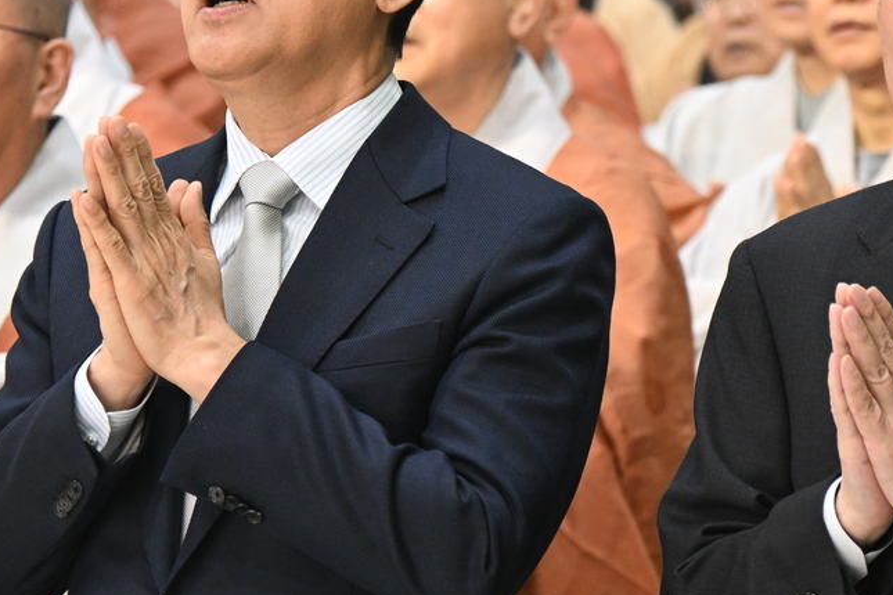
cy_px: 196
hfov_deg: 5.3
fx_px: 9698
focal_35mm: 391
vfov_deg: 3.5
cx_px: 285
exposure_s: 1/60
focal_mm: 180
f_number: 6.3
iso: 2500
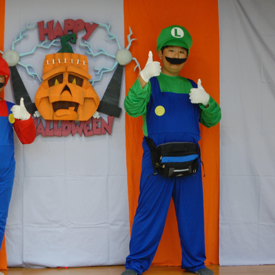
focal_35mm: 77
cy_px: 141
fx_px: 692
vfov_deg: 22.5
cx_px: 83
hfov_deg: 22.3
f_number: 5.3
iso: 800
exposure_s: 1/13
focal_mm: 38
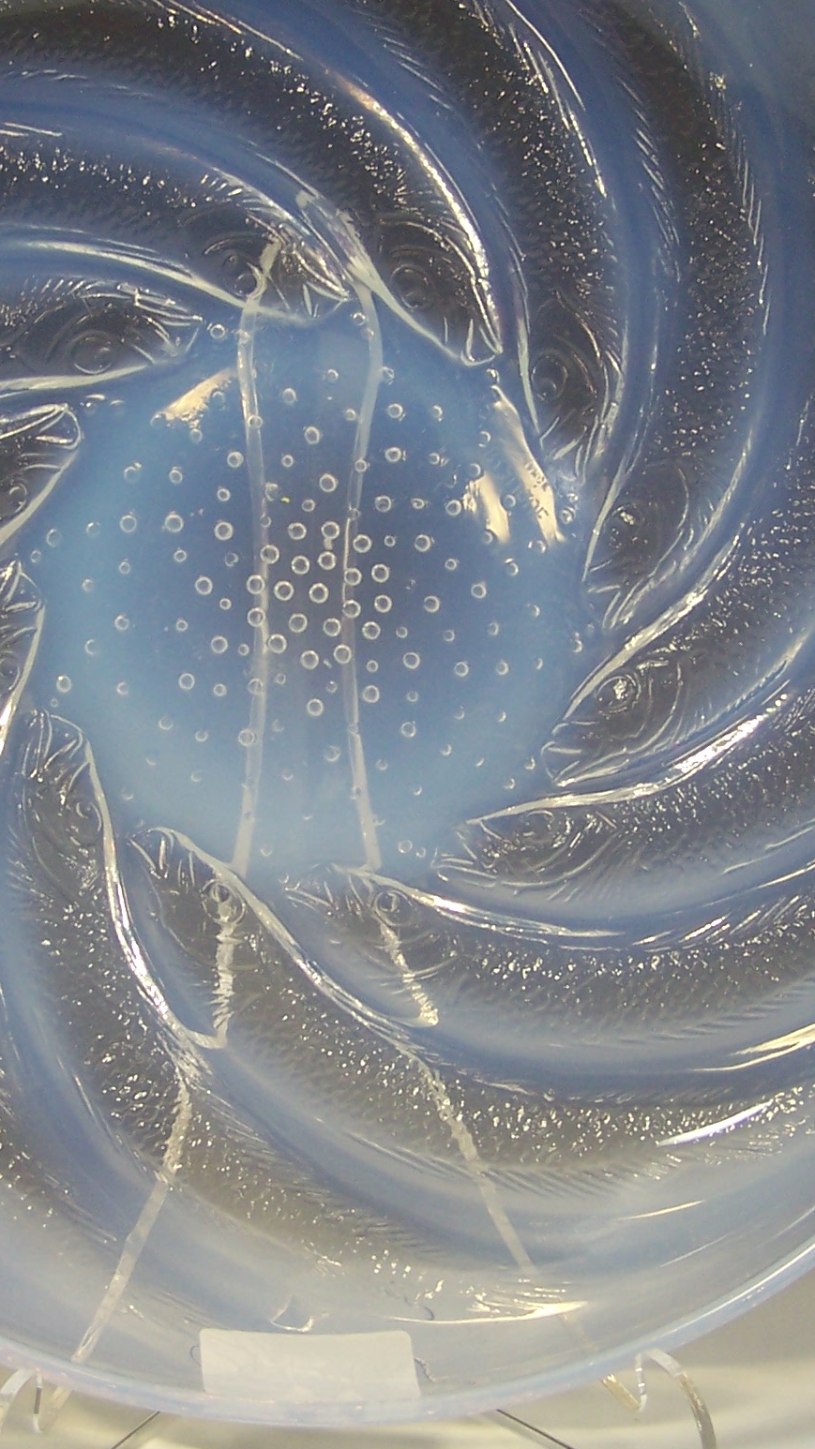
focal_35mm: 69
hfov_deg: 17.4
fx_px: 2652
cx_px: 317
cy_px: 683
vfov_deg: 30.6
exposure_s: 1/45
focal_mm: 6.3
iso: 80
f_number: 2.8
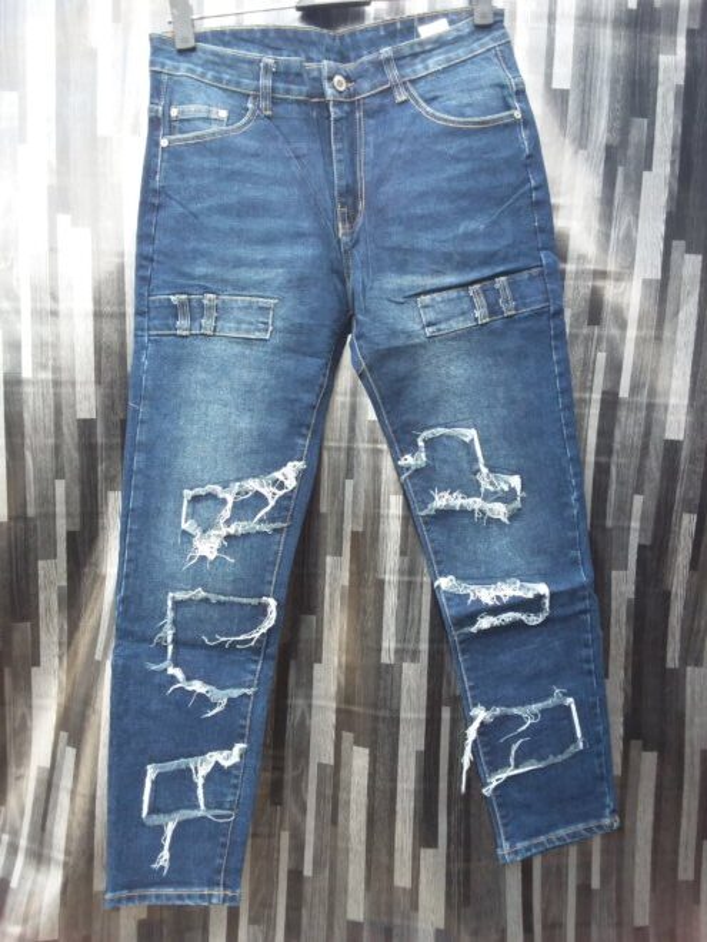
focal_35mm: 27
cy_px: 471
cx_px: 354
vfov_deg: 65.3
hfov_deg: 51.4
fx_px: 735
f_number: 1.9
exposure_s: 1/120
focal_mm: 2.91
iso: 40
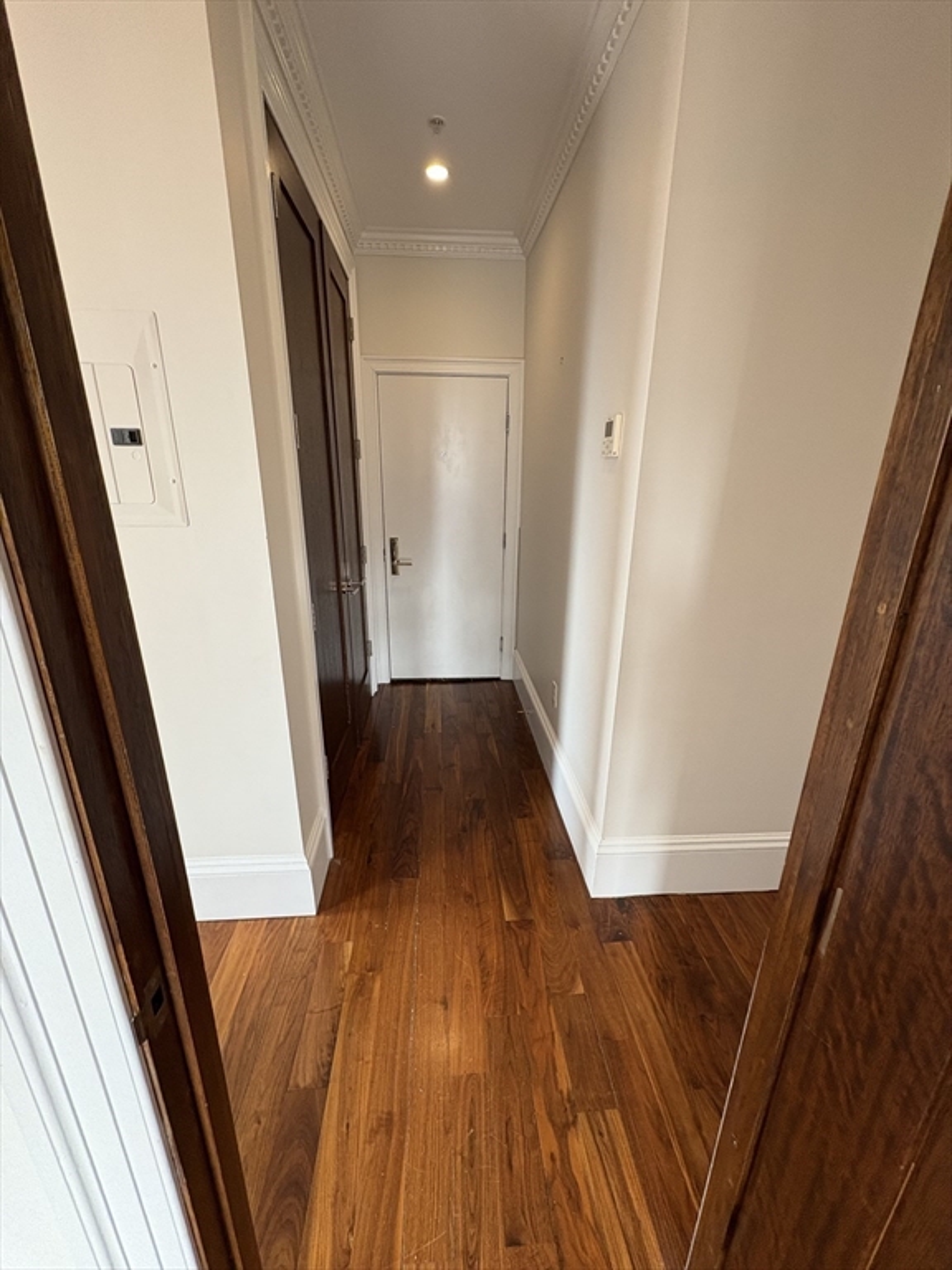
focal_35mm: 14
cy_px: 635
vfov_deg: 102.1
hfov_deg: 85.7
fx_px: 513
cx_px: 476
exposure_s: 1/60
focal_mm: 2.22
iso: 200
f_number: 2.2
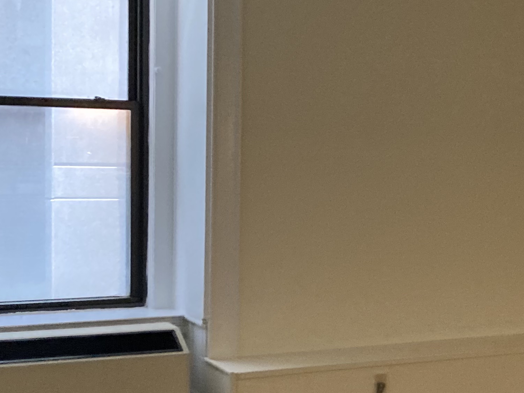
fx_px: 1135
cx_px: 374
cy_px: 242
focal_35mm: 75
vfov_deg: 19.6
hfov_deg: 25.8
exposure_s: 1/40
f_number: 1.8
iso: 320
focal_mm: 3.99
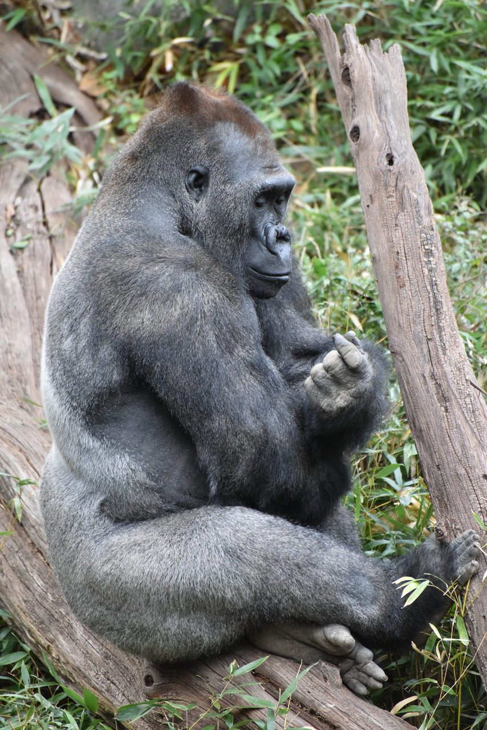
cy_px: 365
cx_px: 244
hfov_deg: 5.3
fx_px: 5273
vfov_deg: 7.9
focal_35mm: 260
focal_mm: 260
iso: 4000
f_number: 5.6
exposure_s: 1/640
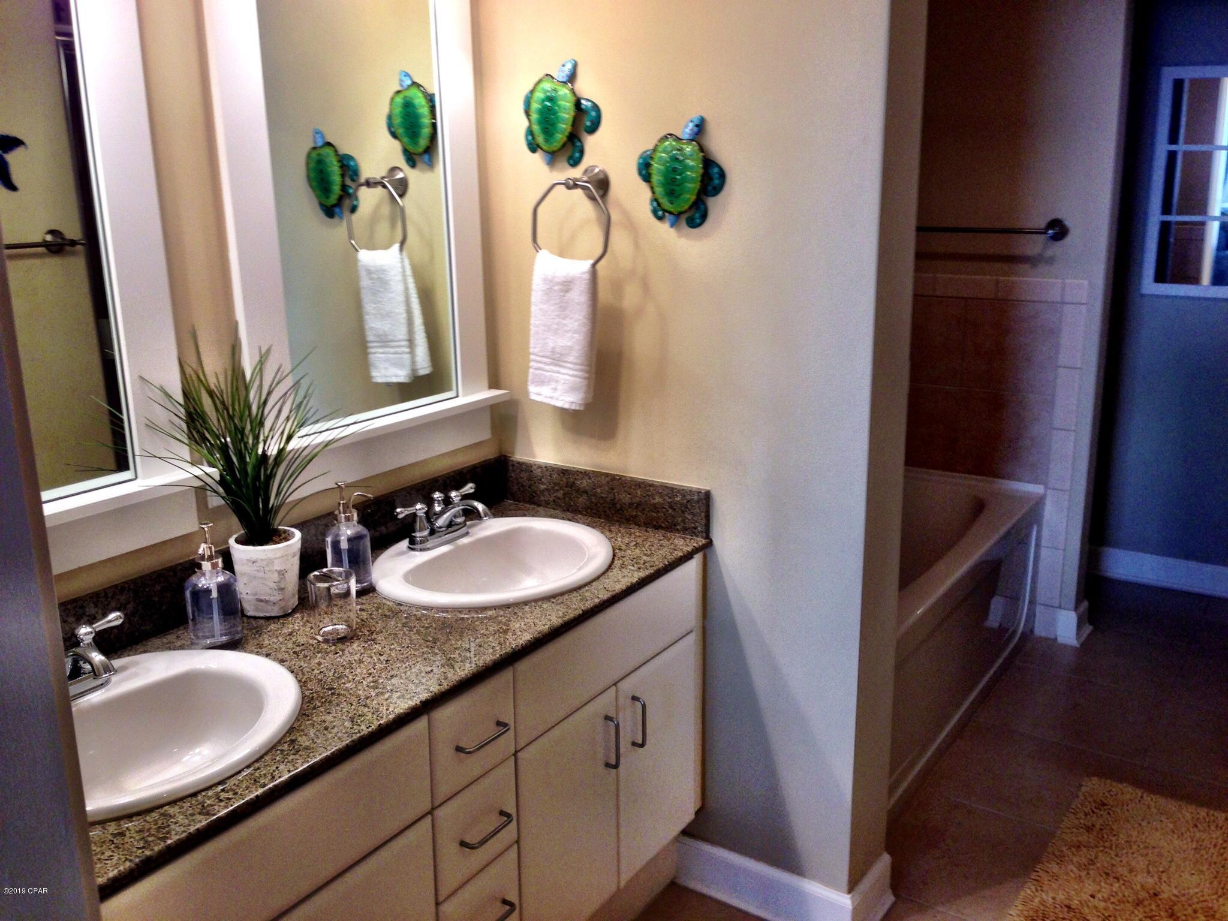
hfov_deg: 55.4
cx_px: 614
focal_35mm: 33
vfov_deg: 42.9
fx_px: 1171
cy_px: 460
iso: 64
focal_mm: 4.12
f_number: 2.4
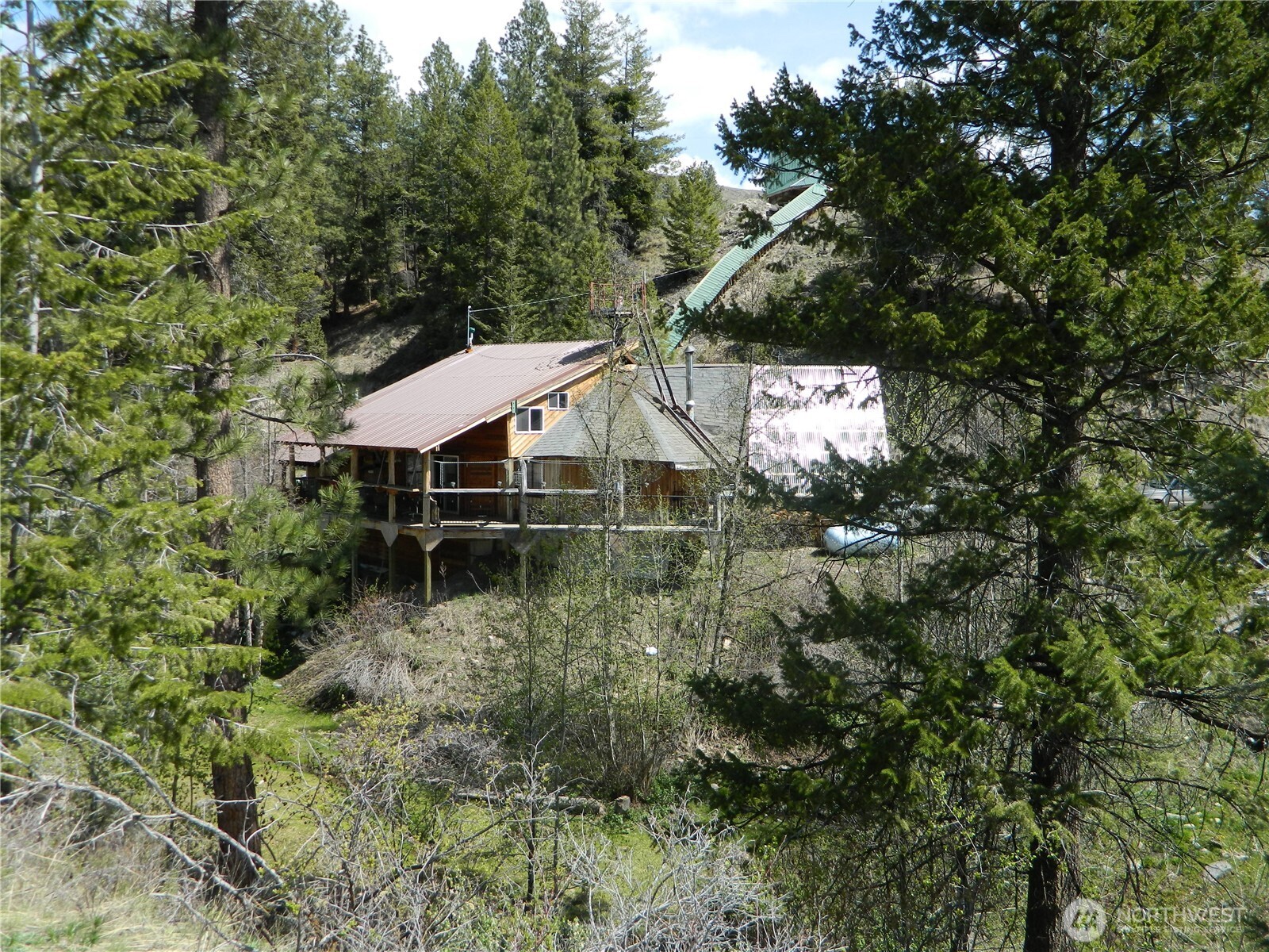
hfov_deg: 58.4
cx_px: 634
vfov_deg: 45.4
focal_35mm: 31
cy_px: 476
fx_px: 1136
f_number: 3.2
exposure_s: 1/500
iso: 80
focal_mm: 5.6
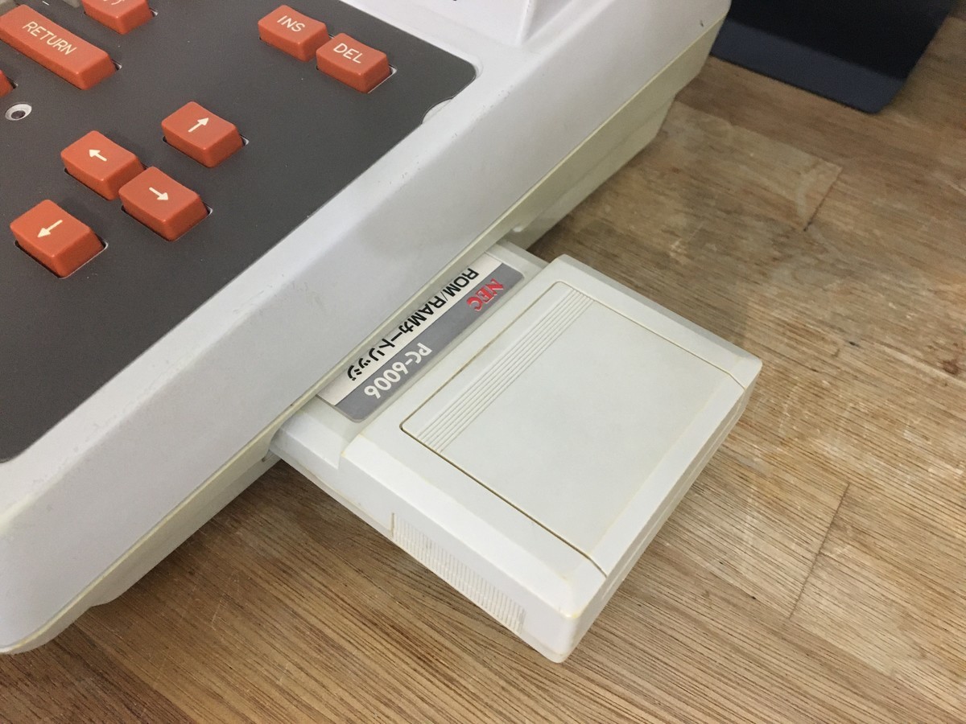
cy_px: 362
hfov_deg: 61.7
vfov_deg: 48.2
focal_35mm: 29
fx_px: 809
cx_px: 483
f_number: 2.2
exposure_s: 1/15
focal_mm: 4.15
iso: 200
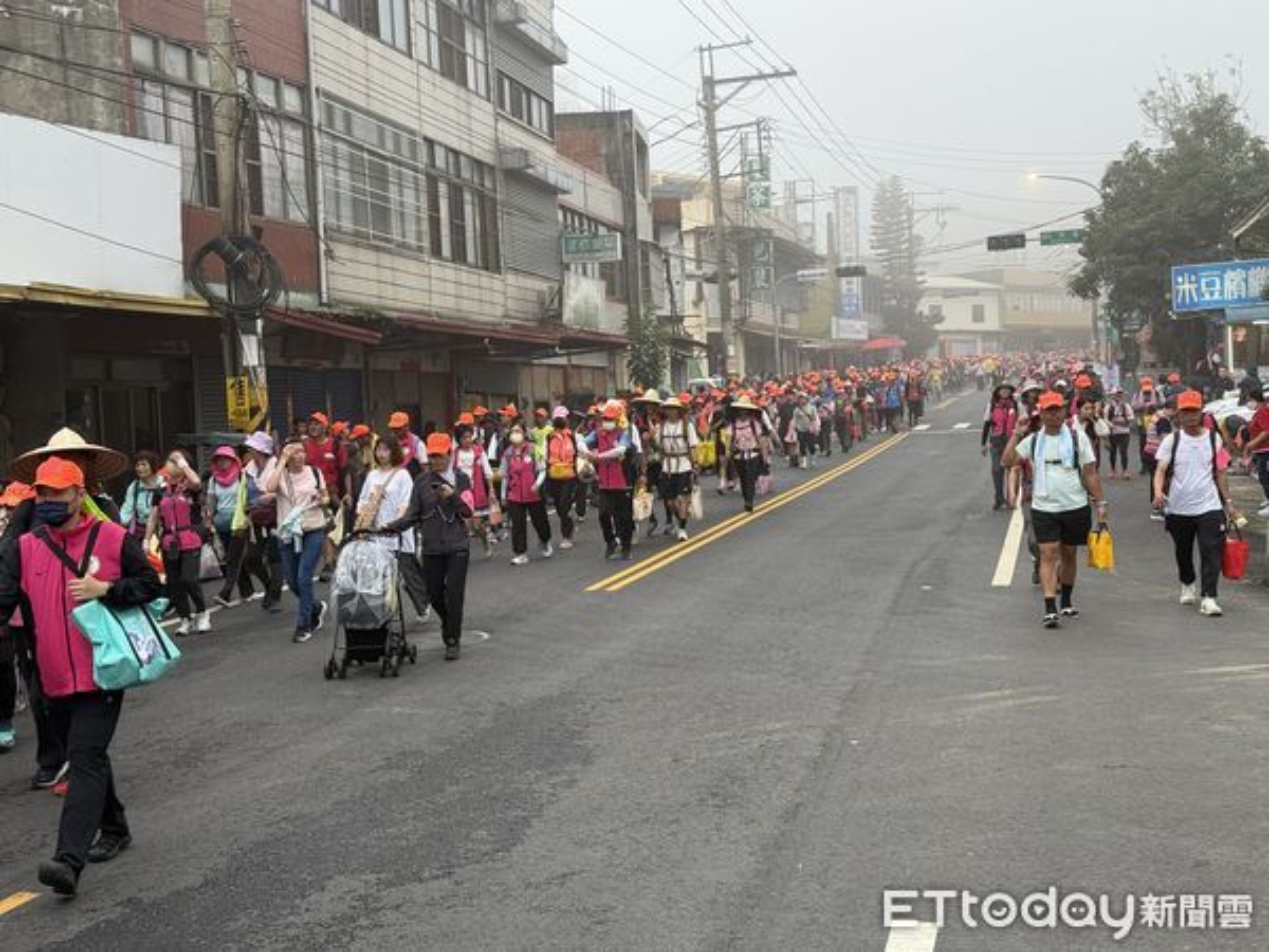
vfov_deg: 30.3
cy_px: 476
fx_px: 1760
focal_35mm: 48
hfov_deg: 39.7
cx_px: 634
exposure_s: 1/179
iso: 80
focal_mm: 6.76
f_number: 1.78
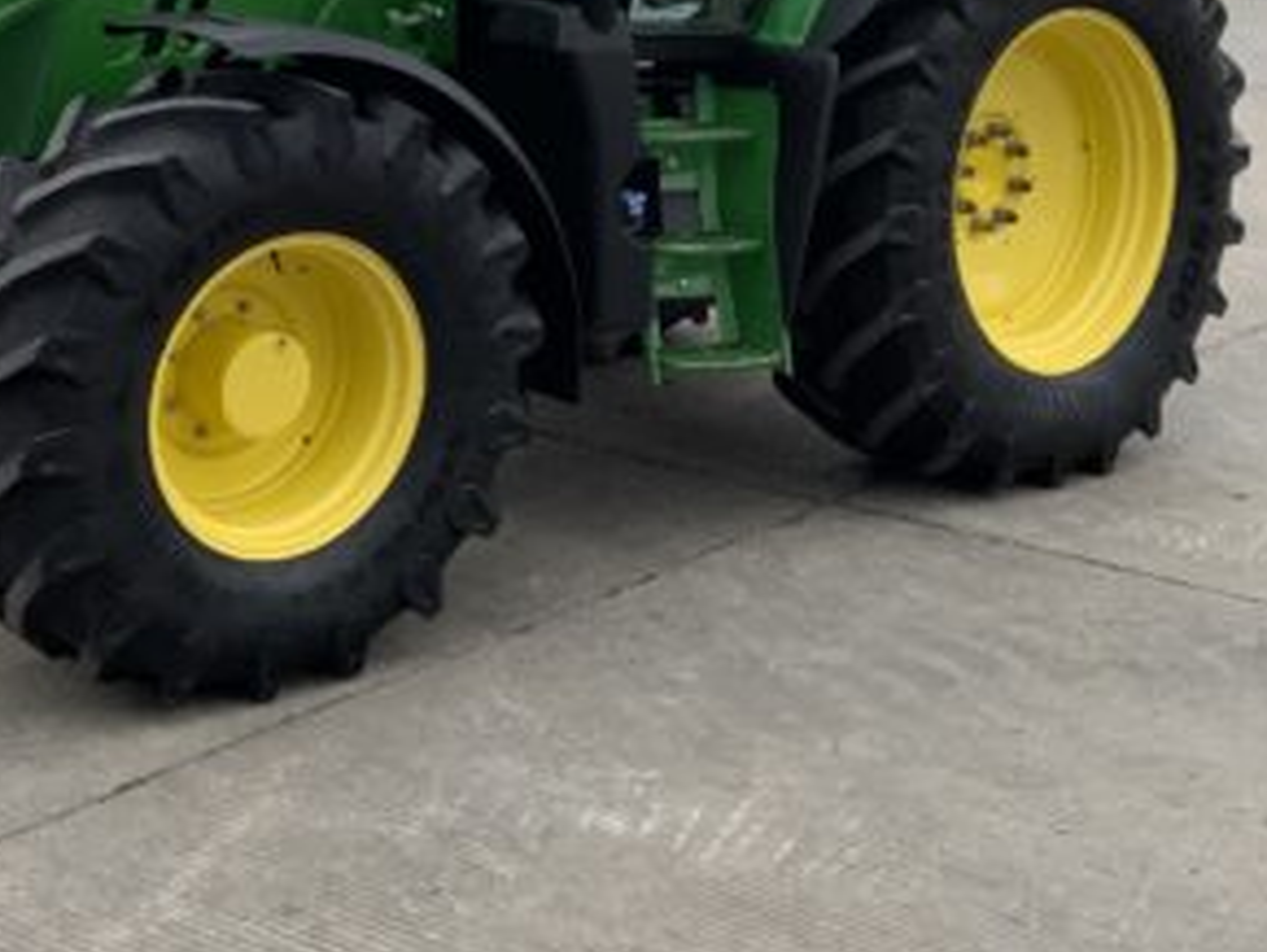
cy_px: -70
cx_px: 594
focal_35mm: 64
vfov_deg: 21.9
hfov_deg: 30.2
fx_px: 2344
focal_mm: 3
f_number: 1.8
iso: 16
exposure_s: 1/439
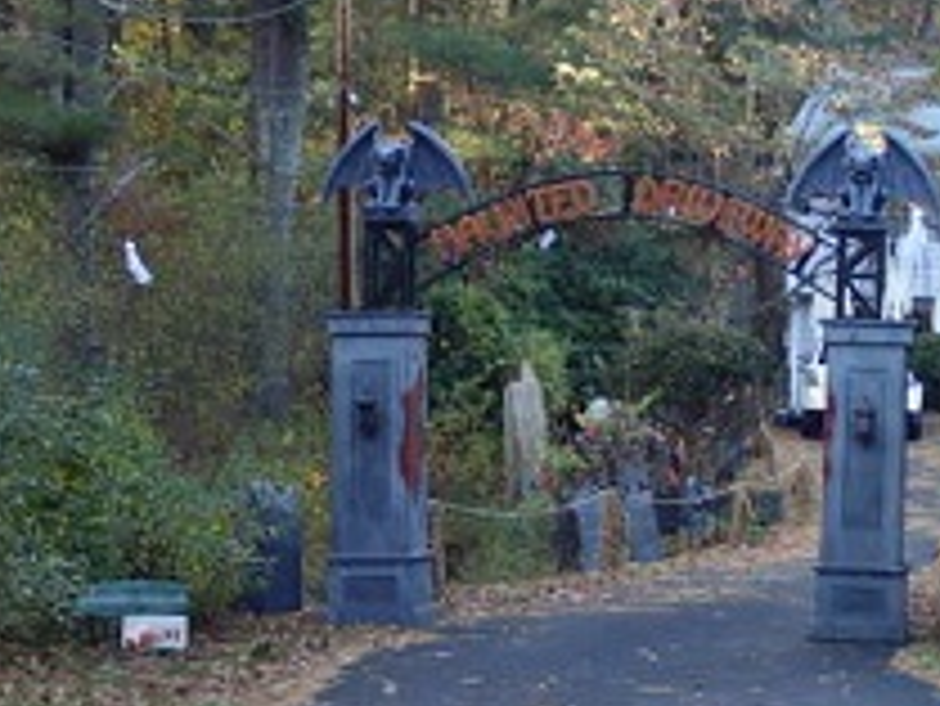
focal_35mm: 117
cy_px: 351
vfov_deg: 12.7
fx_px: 3179
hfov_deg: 16.7
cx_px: 776
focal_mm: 11.78
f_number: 3.8
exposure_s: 1/60
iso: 250
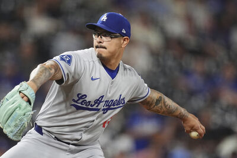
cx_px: 118
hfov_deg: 2.3
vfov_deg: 1.5
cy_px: 79
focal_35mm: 900
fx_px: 5927
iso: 5000
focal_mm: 600
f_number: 4
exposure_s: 1/1600
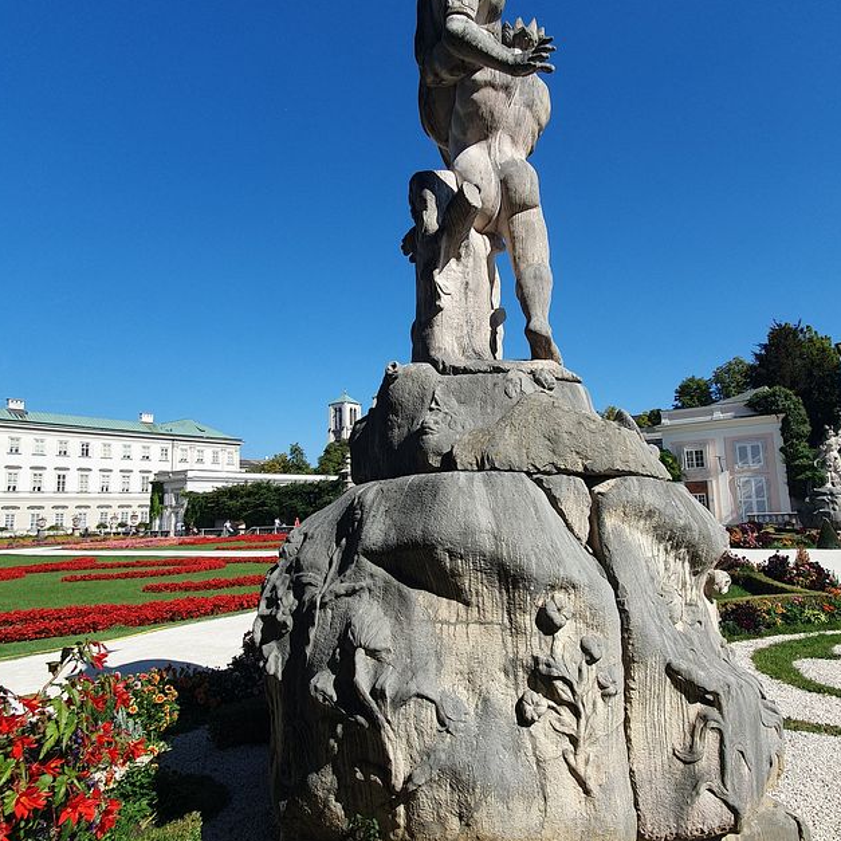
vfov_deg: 69.6
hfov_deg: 69.2
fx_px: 605
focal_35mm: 22
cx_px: 483
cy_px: 431
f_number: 2.2
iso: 50
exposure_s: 1/1132
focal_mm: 1.8
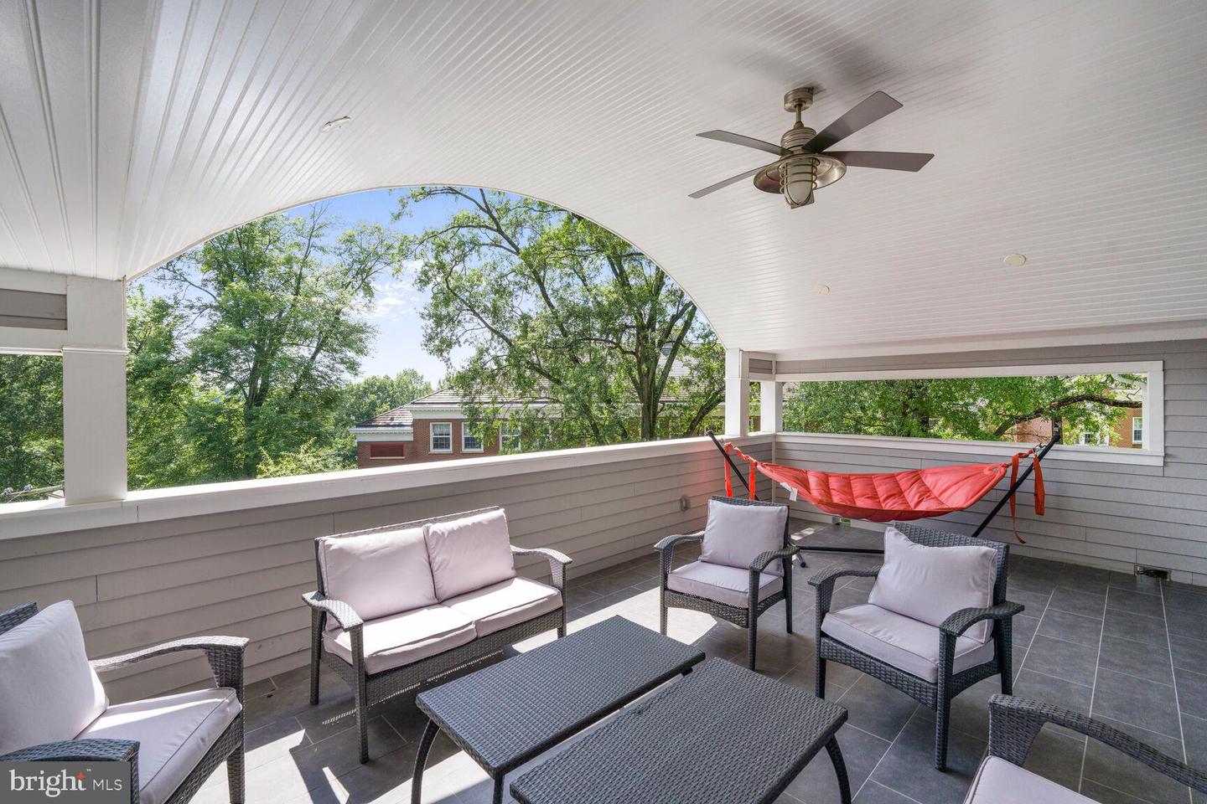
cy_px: 402
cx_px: 604
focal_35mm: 16
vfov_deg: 73.7
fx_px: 536
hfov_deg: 96.7
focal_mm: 16
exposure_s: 1/200
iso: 200
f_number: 8
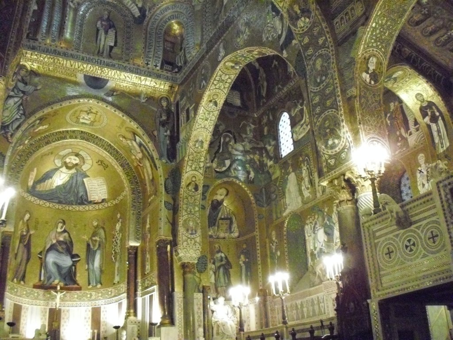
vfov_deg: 37.7
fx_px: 497
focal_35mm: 38
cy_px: 170
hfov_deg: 49.0
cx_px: 226
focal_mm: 6.2
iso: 1600
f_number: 2.8
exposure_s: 1/50
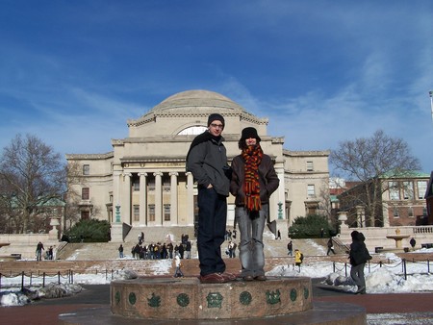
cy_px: 162
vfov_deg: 37.8
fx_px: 476
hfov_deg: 49.0
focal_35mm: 38
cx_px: 216
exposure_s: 1/640
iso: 80
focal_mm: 6.3
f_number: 5.6
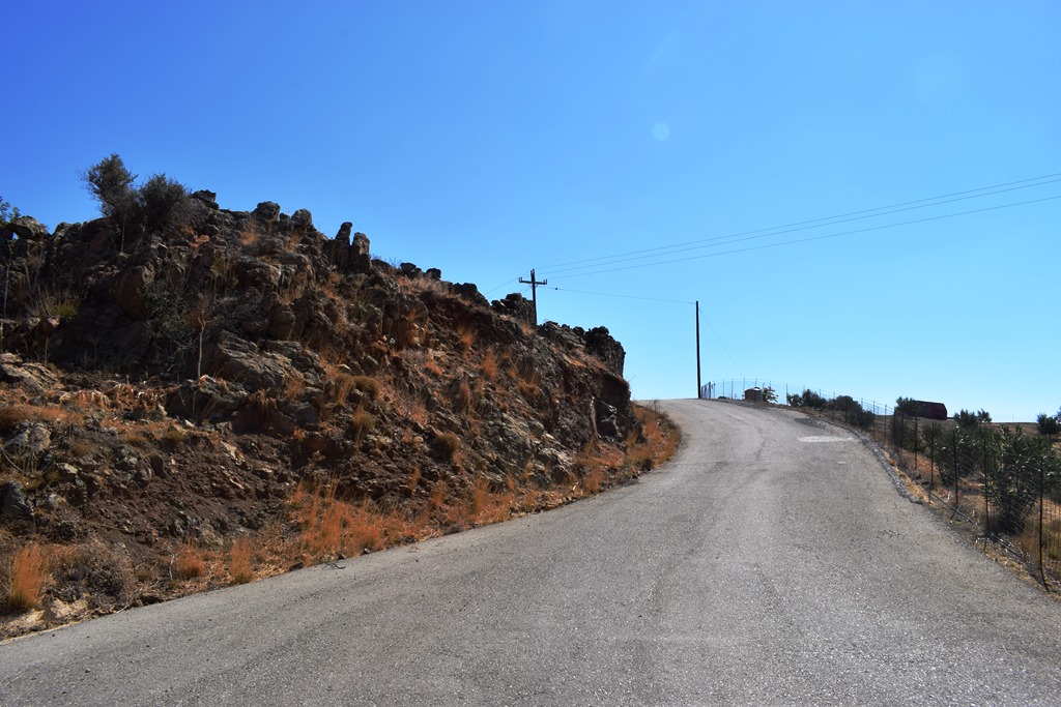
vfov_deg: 47.9
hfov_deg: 67.4
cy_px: 354
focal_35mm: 27
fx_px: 796
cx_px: 530
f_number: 13
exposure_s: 1/200
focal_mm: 18
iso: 100
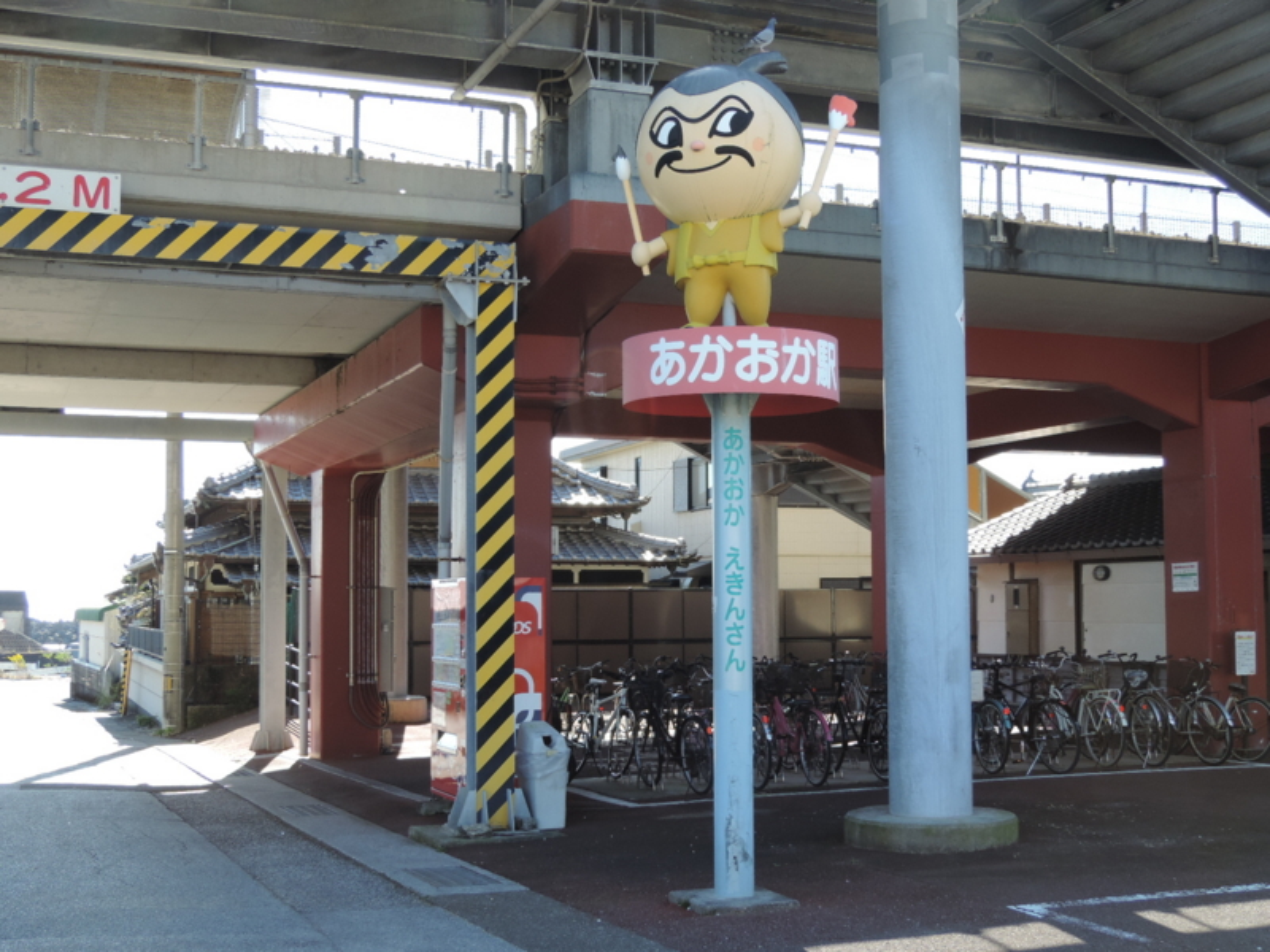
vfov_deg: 30.9
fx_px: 1724
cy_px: 476
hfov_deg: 40.4
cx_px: 635
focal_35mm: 47
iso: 80
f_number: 3.5
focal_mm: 8.3
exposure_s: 1/160
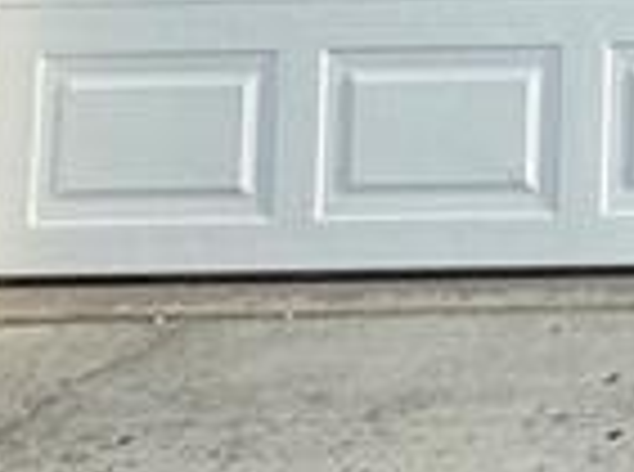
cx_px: 1264
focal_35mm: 102
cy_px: -670
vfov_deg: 11.7
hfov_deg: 15.5
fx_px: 1863
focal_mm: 2.22
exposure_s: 1/796
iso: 40
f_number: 2.2
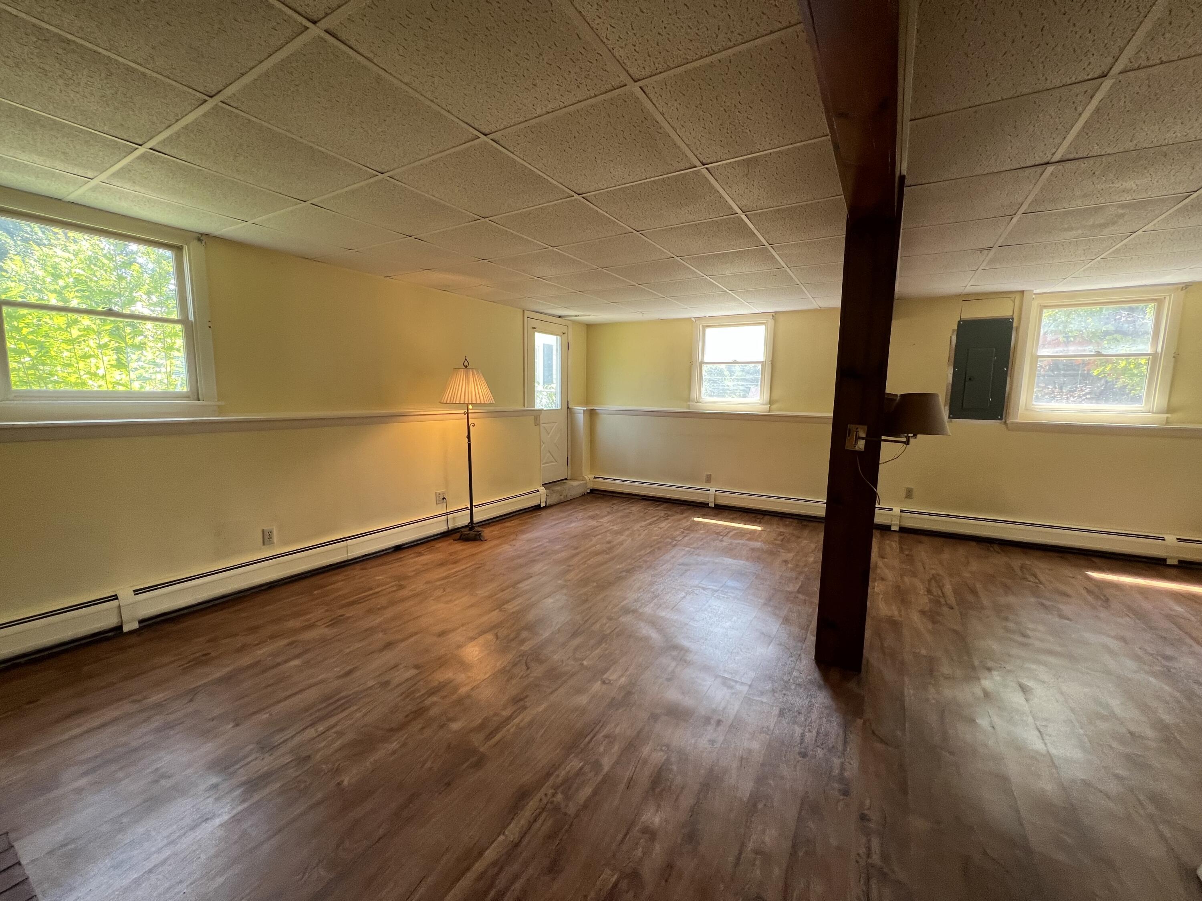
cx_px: 601
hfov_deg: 106.2
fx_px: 451
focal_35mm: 13
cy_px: 450
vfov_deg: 89.9
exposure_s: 1/99
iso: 100
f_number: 1.8
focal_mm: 1.57
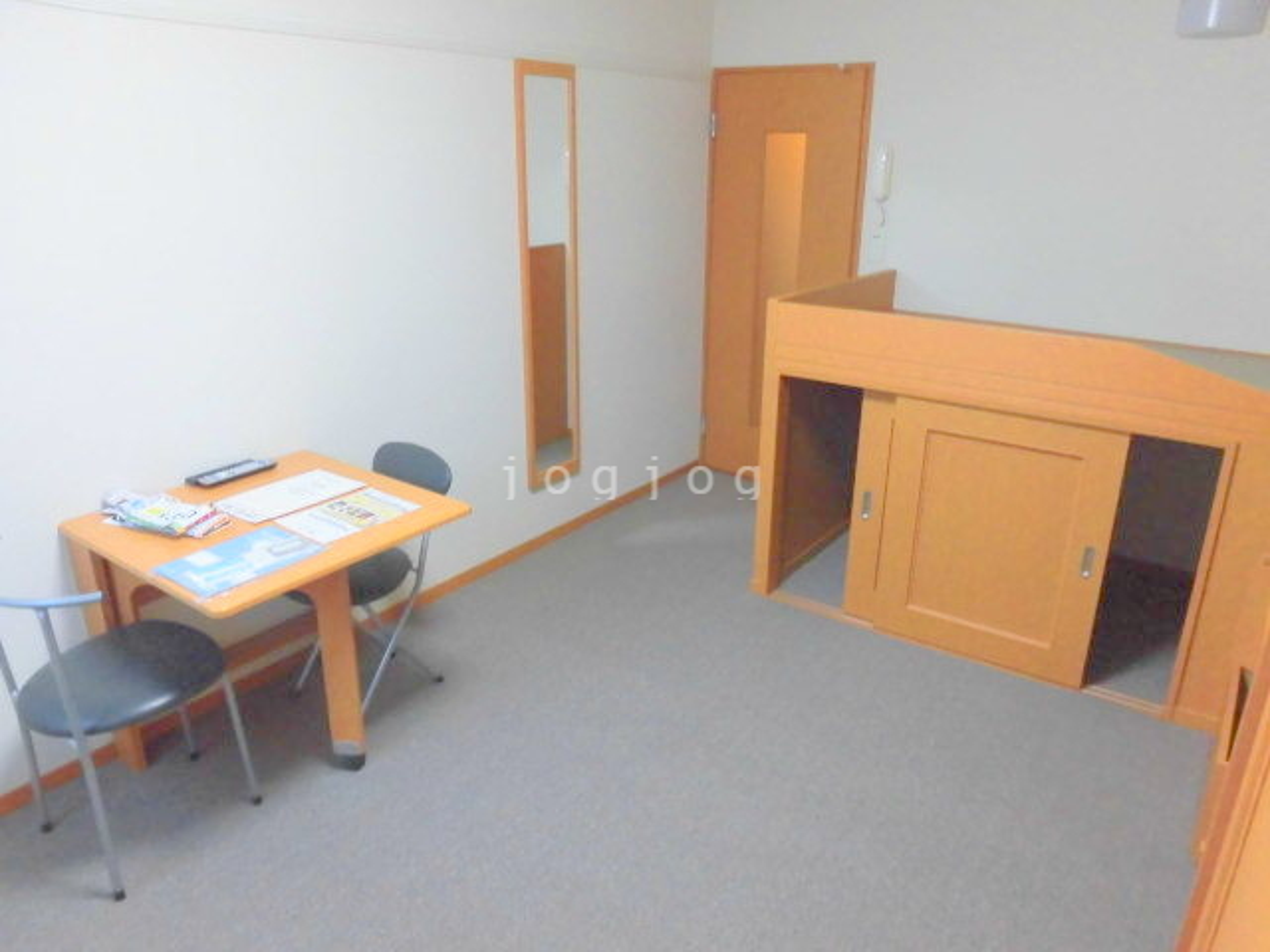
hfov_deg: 71.6
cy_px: 476
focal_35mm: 24
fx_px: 881
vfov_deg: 56.8
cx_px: 635
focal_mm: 4.3
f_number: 3.1
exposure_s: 1/25
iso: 400
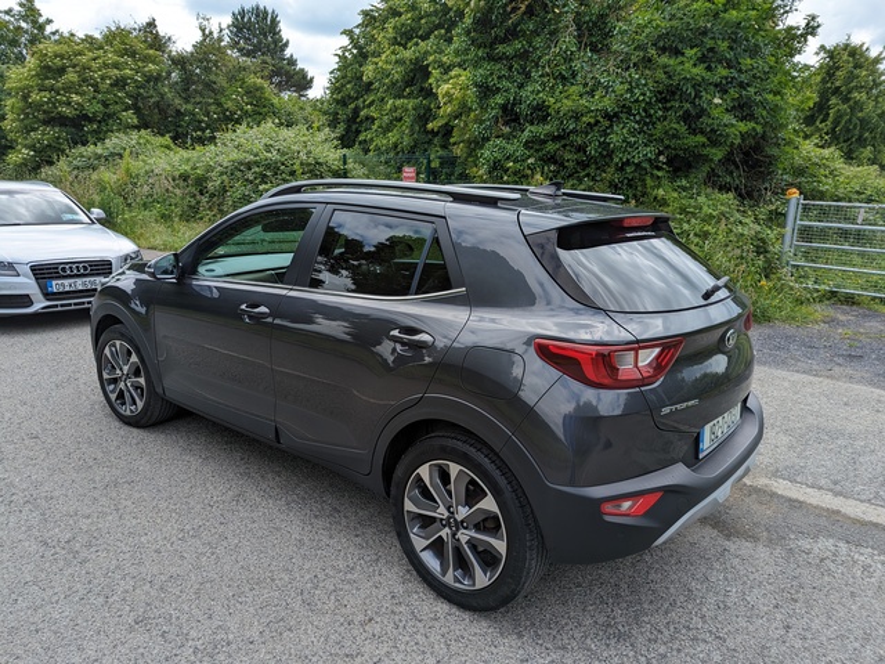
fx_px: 614
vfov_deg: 56.8
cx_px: 442
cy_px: 332
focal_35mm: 24
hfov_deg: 71.6
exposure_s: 1/928
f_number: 1.85
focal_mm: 6.81
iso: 37
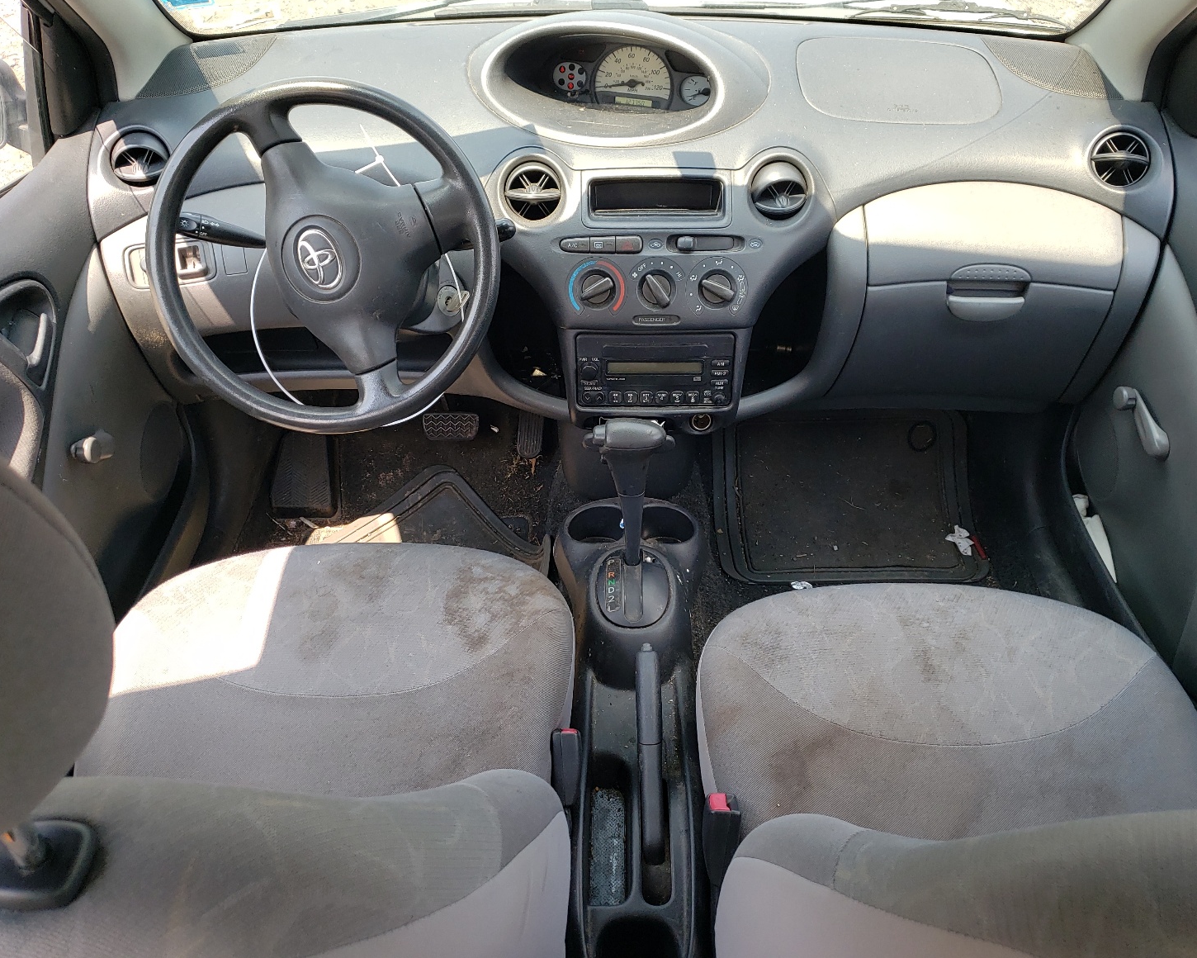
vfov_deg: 51.5
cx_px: 632
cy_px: 472
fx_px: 992
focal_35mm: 28
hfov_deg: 62.2
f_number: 1.5
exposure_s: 1/303
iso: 50
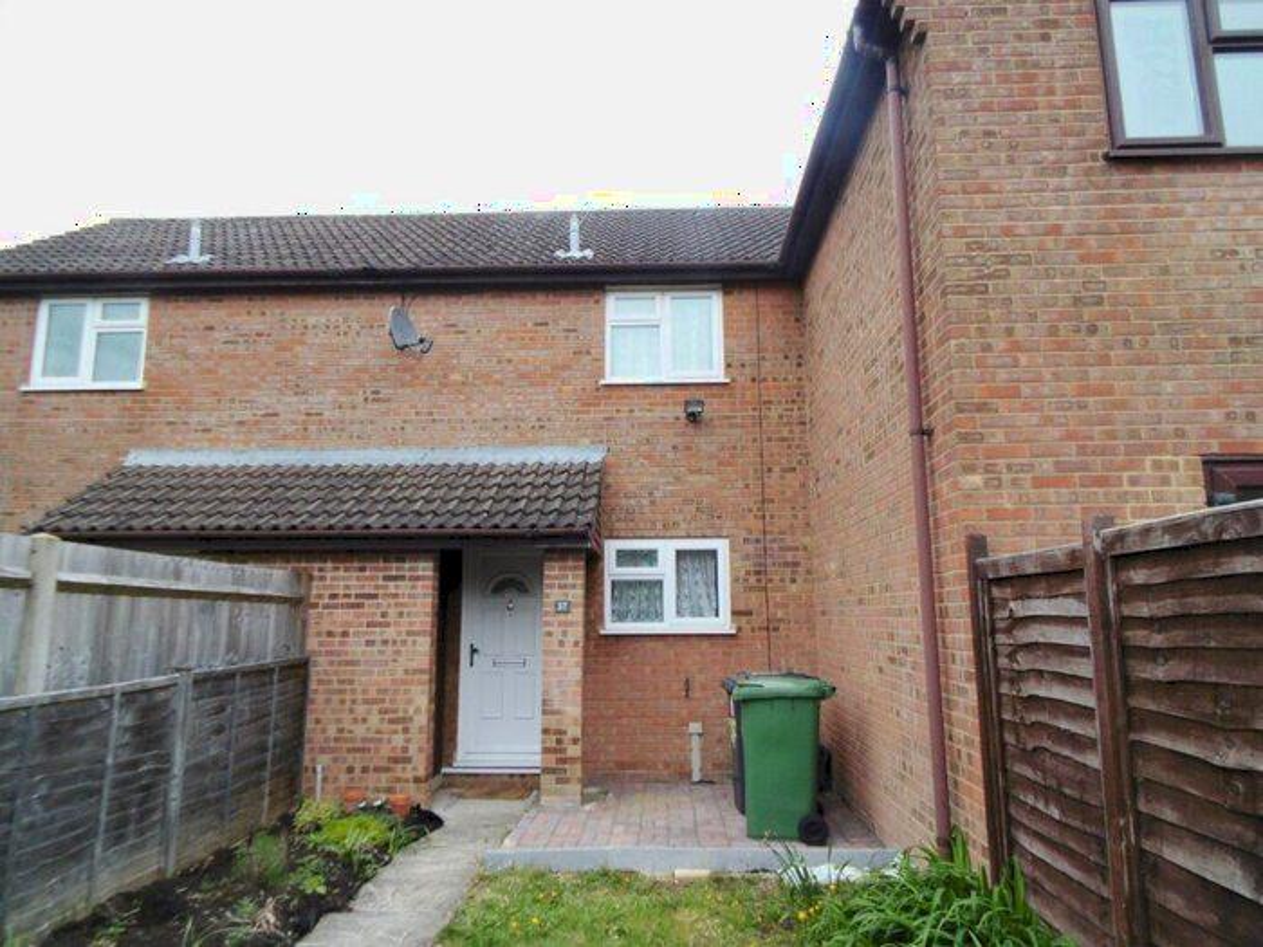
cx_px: 632
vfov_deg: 61.1
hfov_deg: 76.4
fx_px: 803
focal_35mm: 22
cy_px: 474
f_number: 3
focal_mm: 4
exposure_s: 1/500
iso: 100
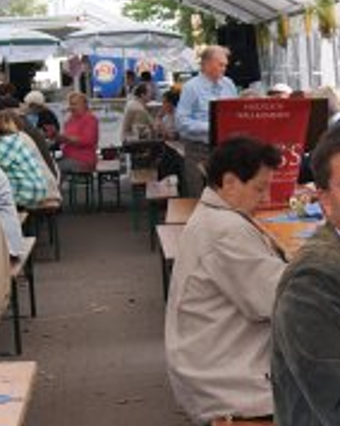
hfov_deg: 10.8
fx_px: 1789
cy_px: 328
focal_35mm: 142
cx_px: 316
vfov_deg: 13.5
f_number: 5.6
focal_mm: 28
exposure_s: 1/60
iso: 100
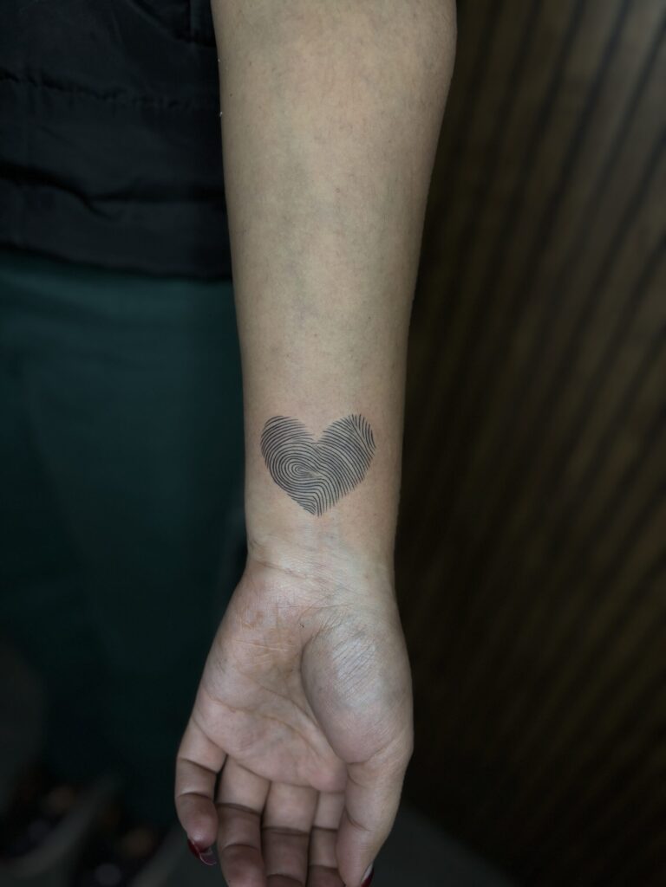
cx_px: 333
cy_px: 444
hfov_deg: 53.1
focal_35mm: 26
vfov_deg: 67.3
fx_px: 667
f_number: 1.6
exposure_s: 1/177
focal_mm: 5.96
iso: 40
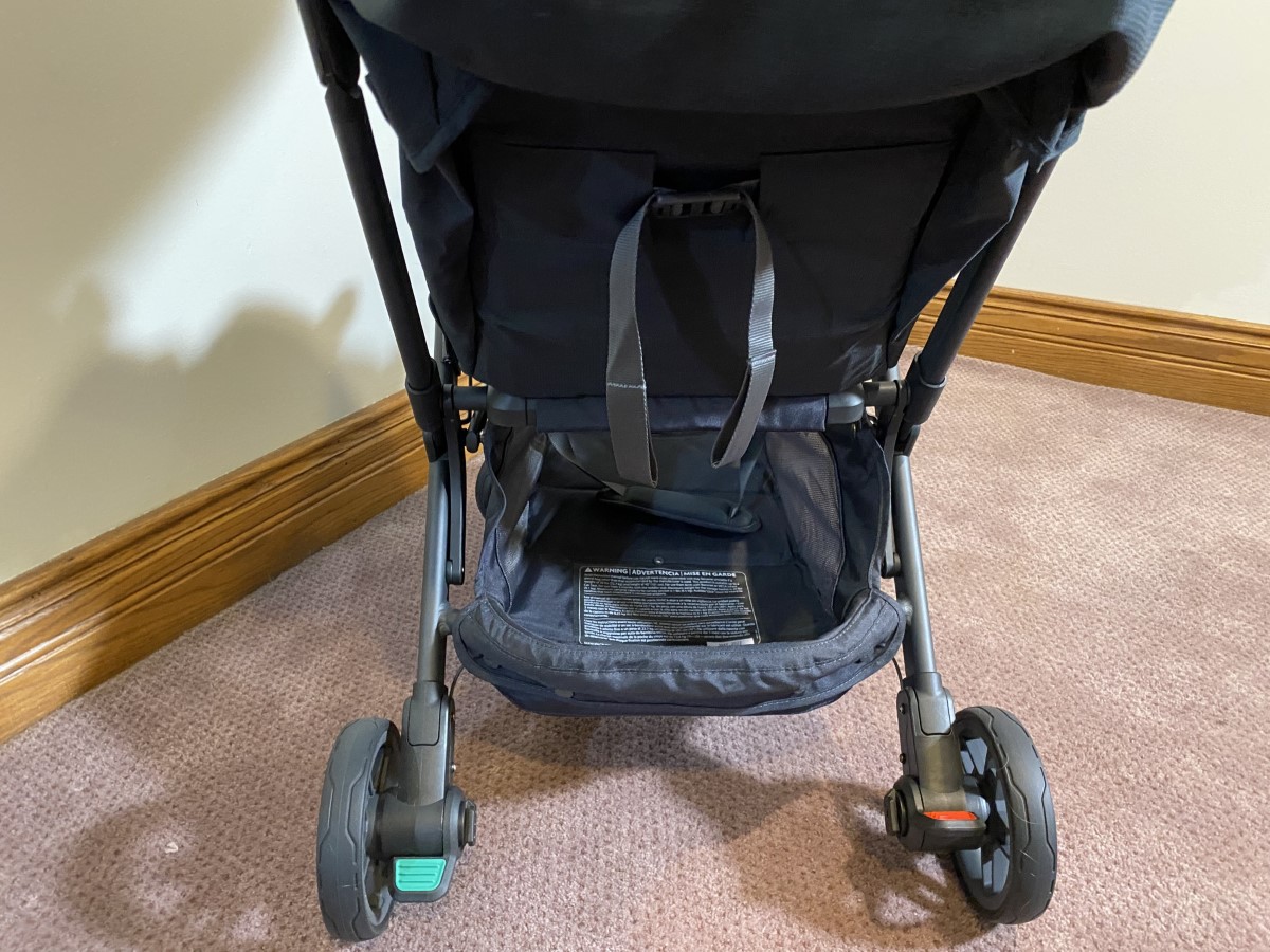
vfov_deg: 53.1
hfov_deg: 67.3
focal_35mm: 26
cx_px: 635
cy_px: 476
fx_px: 954
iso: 500
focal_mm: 4.25
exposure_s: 1/30
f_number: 1.8
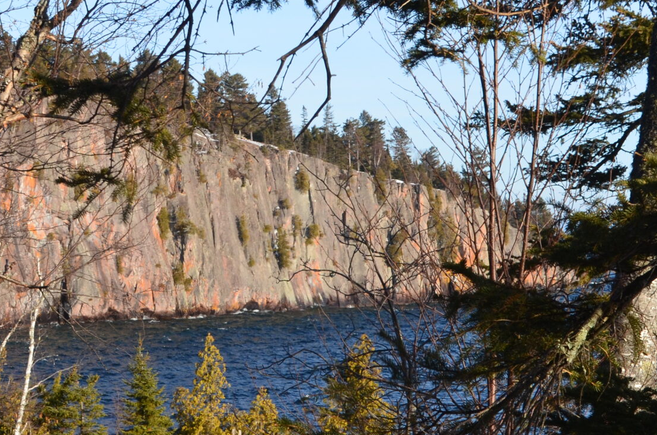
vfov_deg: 16.4
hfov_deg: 24.5
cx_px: 314
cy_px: 293
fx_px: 1512
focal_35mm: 83
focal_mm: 24
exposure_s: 1/250
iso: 400
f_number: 10
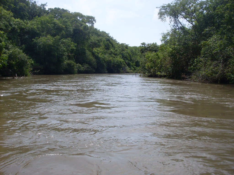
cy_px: 88
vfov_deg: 37.7
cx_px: 117
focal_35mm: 38
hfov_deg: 49.0
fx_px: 257
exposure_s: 1/180
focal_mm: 6.3
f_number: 8.4
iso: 80
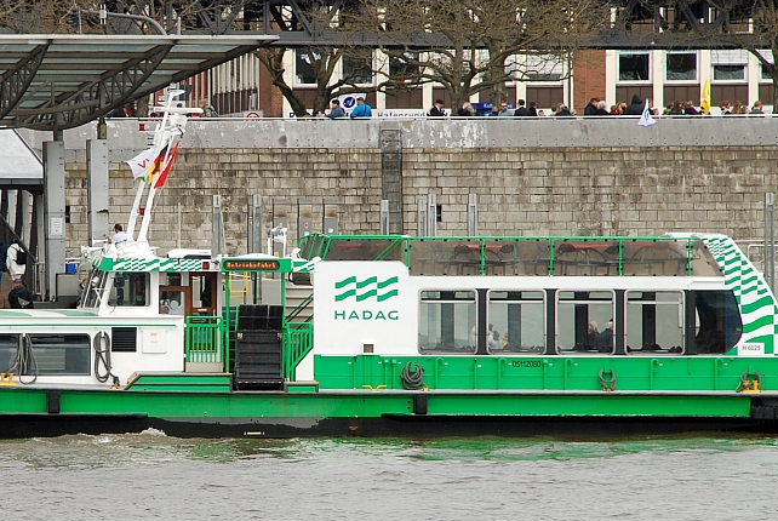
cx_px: 231
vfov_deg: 4.3
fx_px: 6986
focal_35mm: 323
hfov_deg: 6.4
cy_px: 311
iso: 200
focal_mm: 135
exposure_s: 1/250
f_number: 10
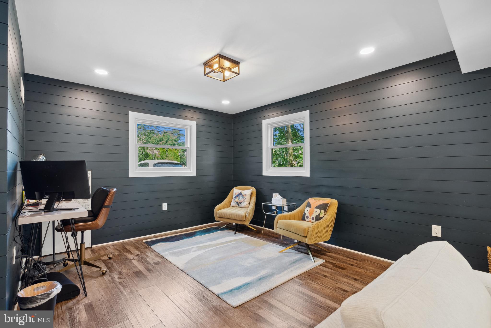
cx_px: 246
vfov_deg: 73.8
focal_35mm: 16
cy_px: 164
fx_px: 218
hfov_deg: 96.7
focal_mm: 16
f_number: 8
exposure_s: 1/3.33
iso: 320
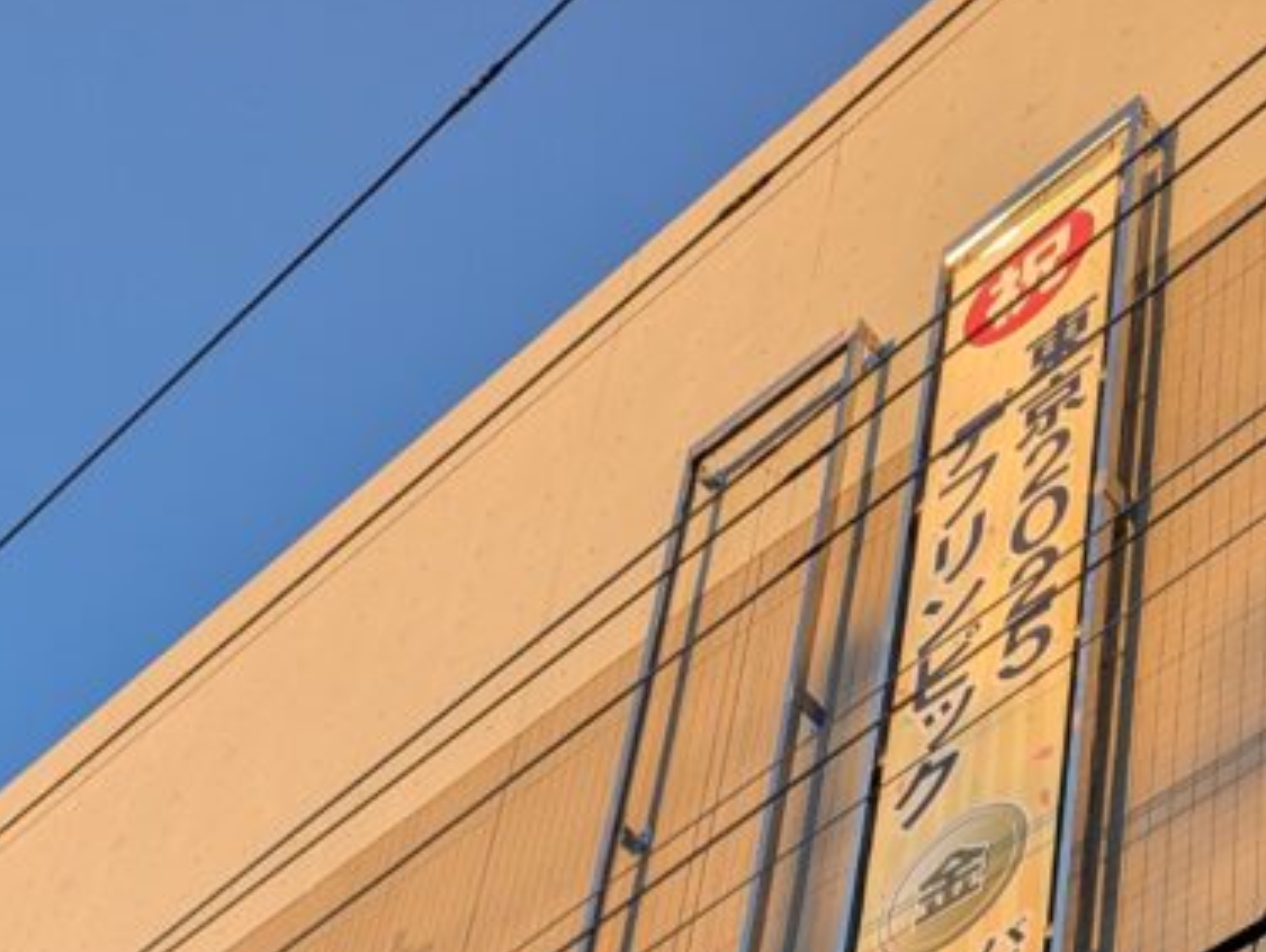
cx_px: 621
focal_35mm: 82
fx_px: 3002
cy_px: 1604
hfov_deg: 23.8
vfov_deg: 15.9
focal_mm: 6.81
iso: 40
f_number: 1.85
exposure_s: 1/587
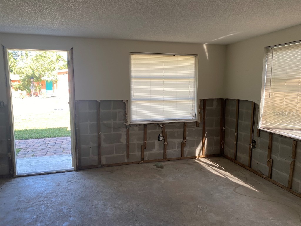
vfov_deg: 53.1
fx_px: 226
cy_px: 113
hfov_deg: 67.3
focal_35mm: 26
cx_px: 150
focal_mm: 4.25
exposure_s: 1/122
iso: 50
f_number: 1.8
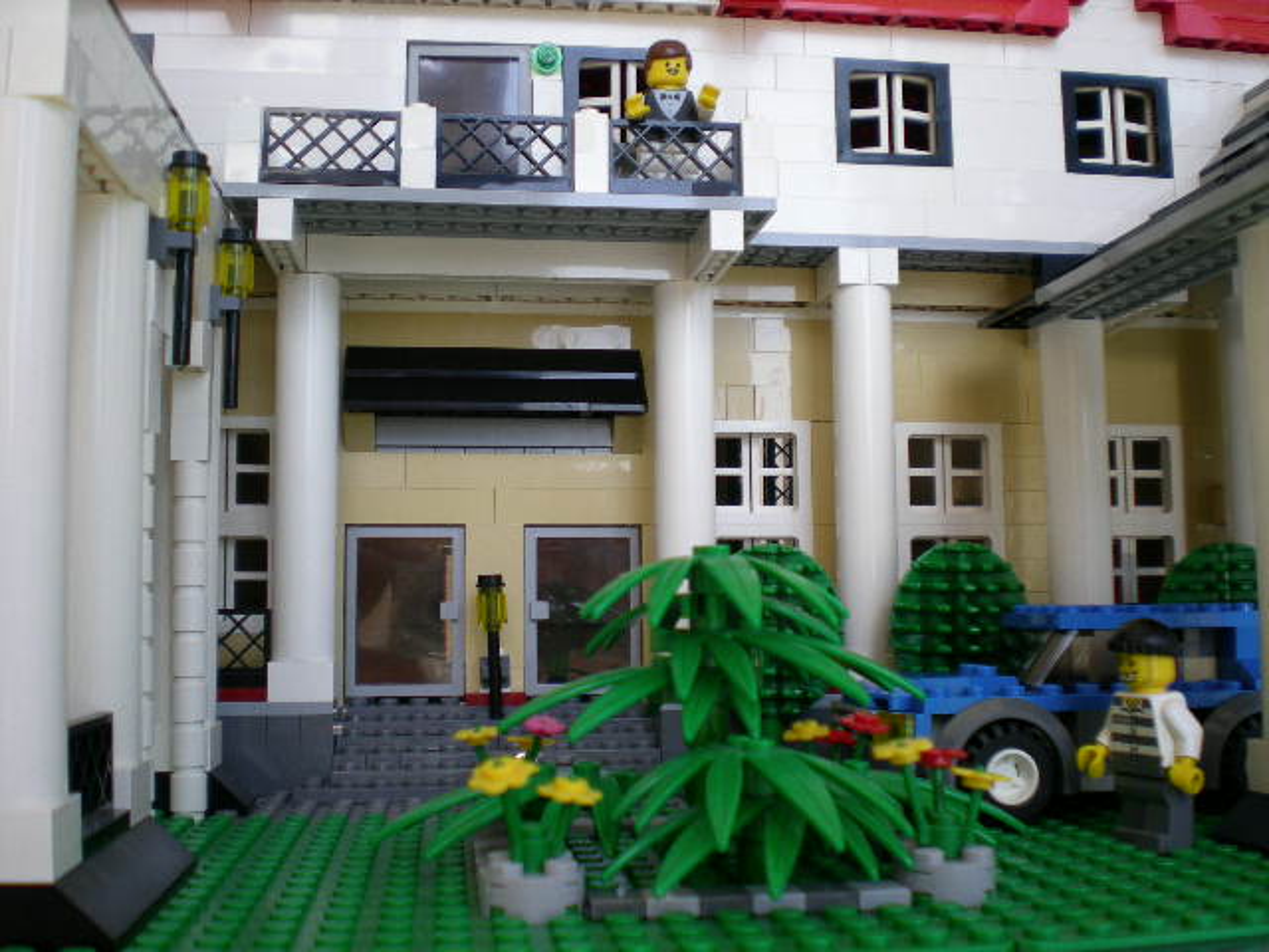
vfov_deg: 37.7
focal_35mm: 38
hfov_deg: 49.0
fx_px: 1393
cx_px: 634
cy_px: 476
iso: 50
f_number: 3.1
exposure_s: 1/99.8
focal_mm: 6.3
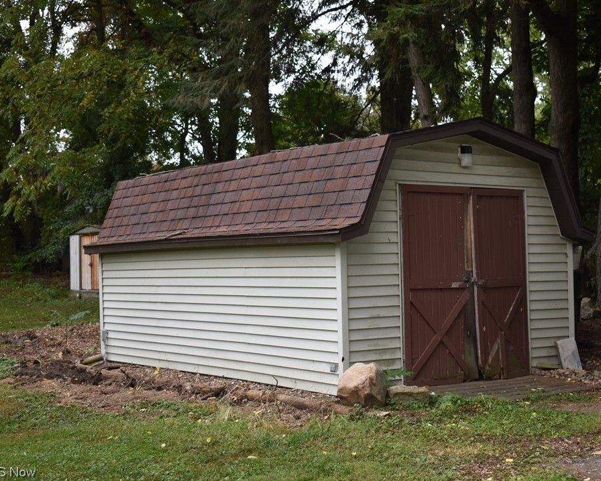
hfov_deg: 32.4
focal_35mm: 58
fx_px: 1032
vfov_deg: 26.2
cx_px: 341
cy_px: 239
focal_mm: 34
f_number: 5
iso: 220
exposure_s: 1/200
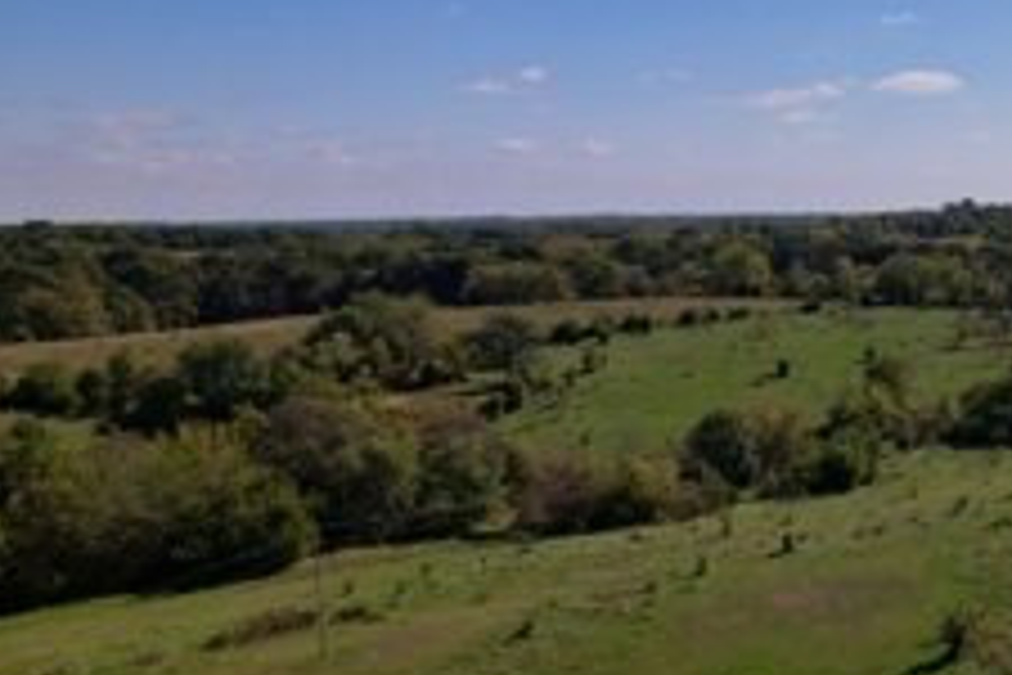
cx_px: 922
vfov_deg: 30.2
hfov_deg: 40.9
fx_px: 1237
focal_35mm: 44
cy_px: 477
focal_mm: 8.38
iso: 100
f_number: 2.8
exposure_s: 1/160
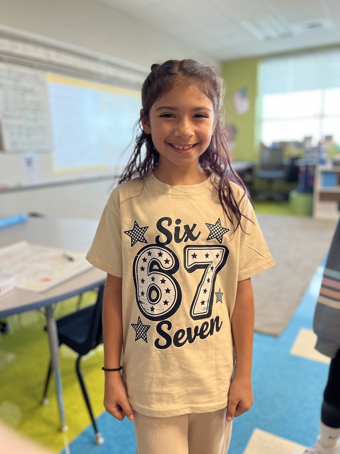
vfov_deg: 67.3
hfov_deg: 53.1
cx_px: 170
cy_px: 227
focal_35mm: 26
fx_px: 340
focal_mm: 5.1
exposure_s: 1/50
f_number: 1.6
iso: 125
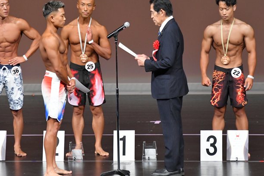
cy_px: 87
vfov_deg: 3.4
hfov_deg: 5.2
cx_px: 122
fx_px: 2926
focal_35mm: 399
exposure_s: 1/400
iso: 4000
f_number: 5.6
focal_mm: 210
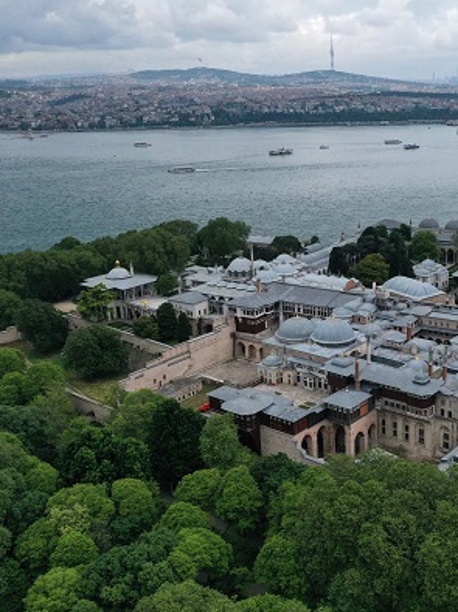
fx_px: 724
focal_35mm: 41
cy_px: 304
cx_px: 370
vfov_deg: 45.8
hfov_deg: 34.0
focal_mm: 10.26
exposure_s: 1/1250
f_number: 7.1
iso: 400
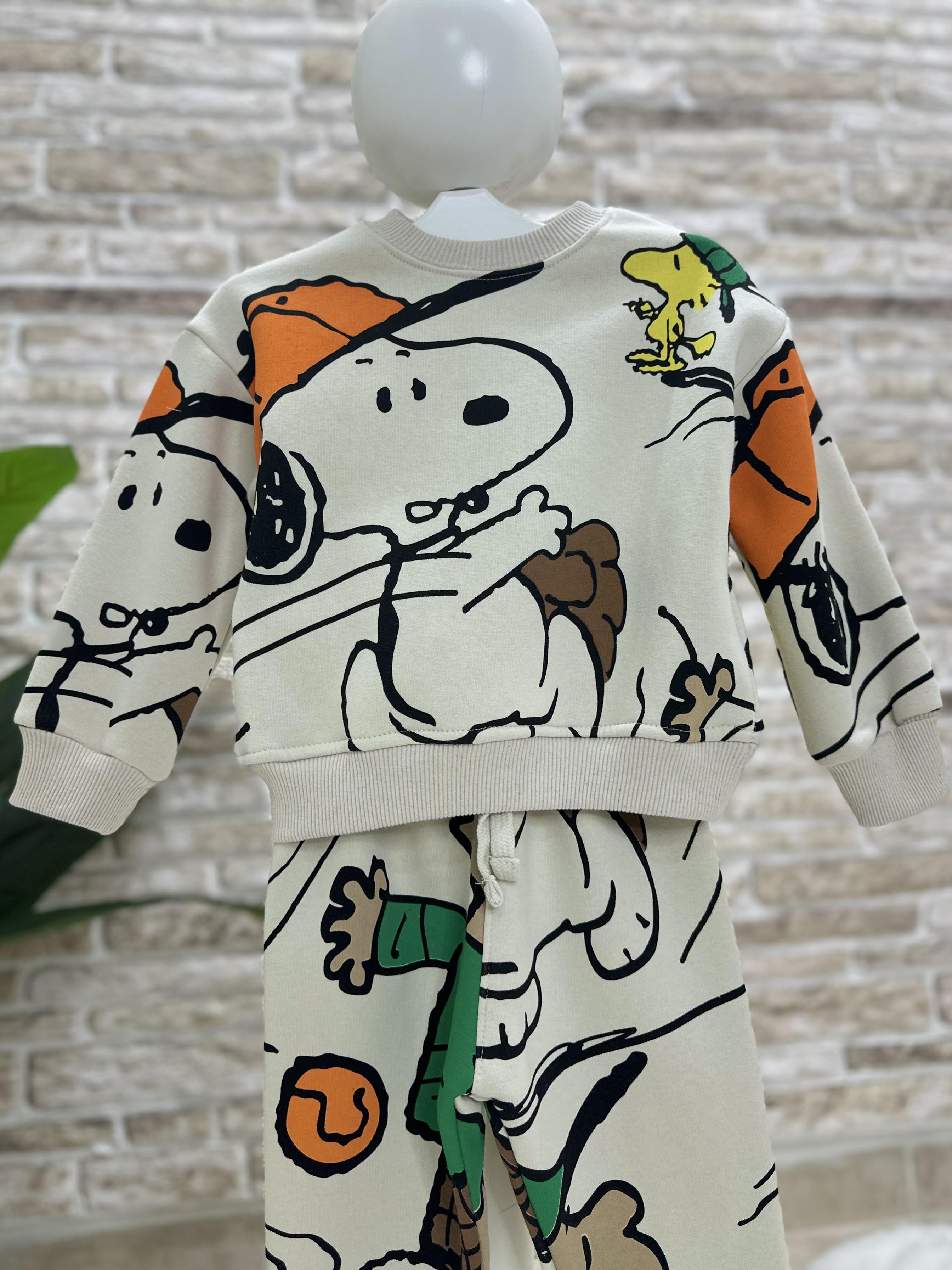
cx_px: 469
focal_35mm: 27
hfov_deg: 51.4
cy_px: 562
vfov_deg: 65.1
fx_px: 990
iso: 80
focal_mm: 6.86
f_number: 1.78
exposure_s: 1/100
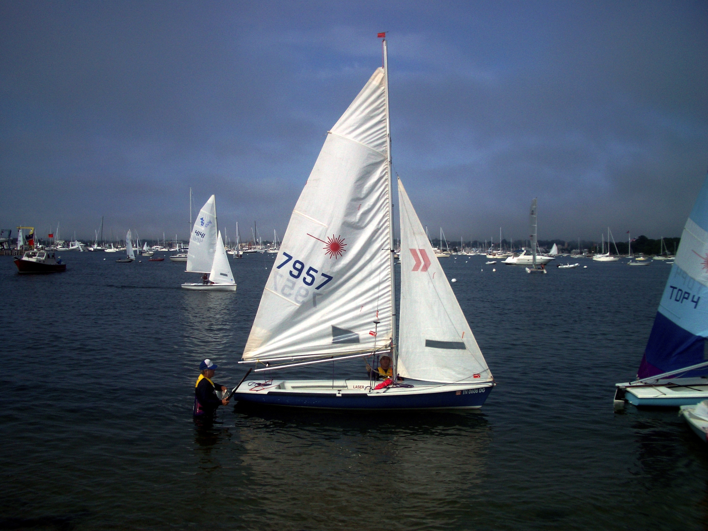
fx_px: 716
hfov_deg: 52.6
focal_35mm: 35
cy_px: 266
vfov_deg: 40.7
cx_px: 354
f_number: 4.3
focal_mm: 5.8
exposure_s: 1/1250
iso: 50
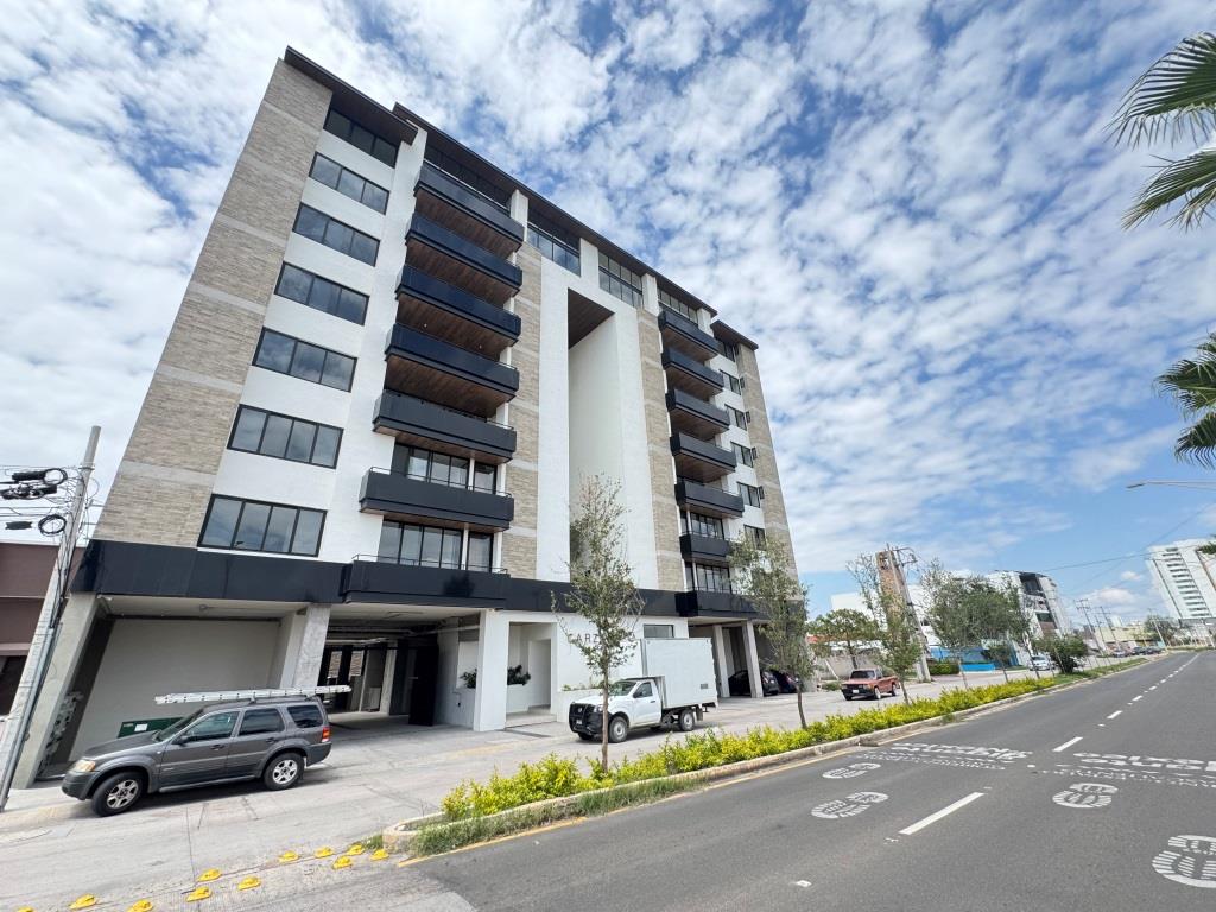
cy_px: 456
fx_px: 492
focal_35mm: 14
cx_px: 608
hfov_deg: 102.1
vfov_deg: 85.7
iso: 50
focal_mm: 2.22
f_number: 2.2
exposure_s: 1/749
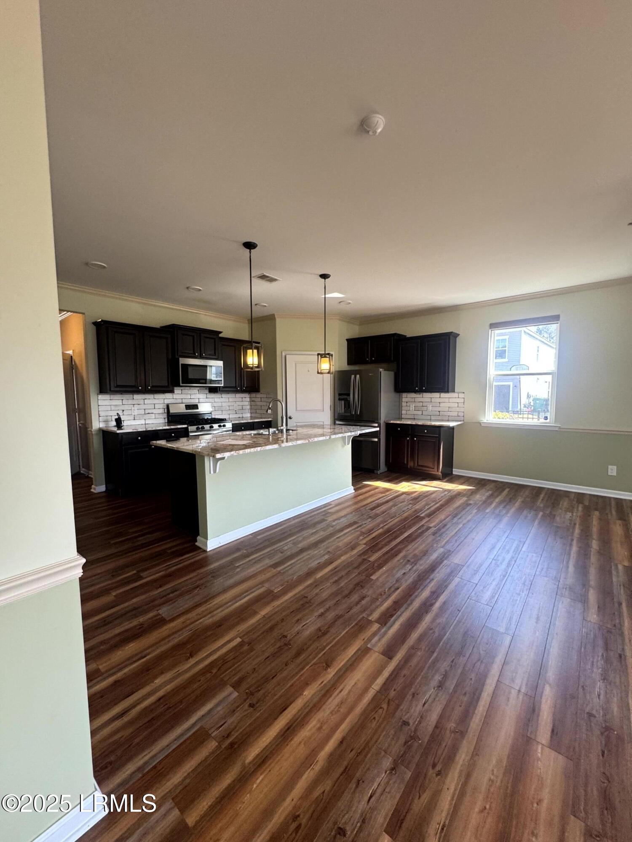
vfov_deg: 102.1
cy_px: 421
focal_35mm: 14
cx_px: 316
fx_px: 341
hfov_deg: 85.7
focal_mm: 2.22
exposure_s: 1/120
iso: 160
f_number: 2.2
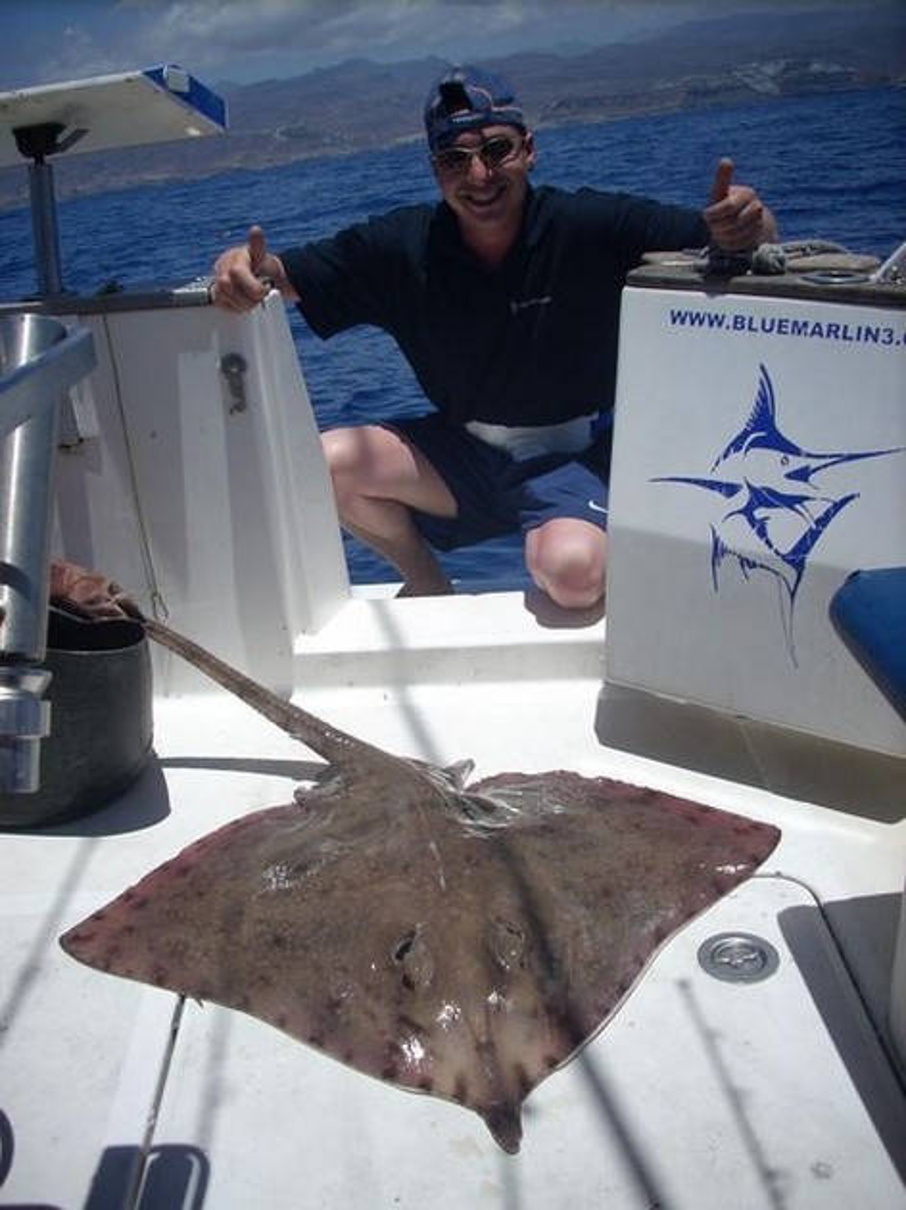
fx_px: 1292
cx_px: 453
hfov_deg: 38.6
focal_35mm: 37
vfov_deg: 50.2
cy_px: 605
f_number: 5.6
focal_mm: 6.2
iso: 64
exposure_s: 1/621
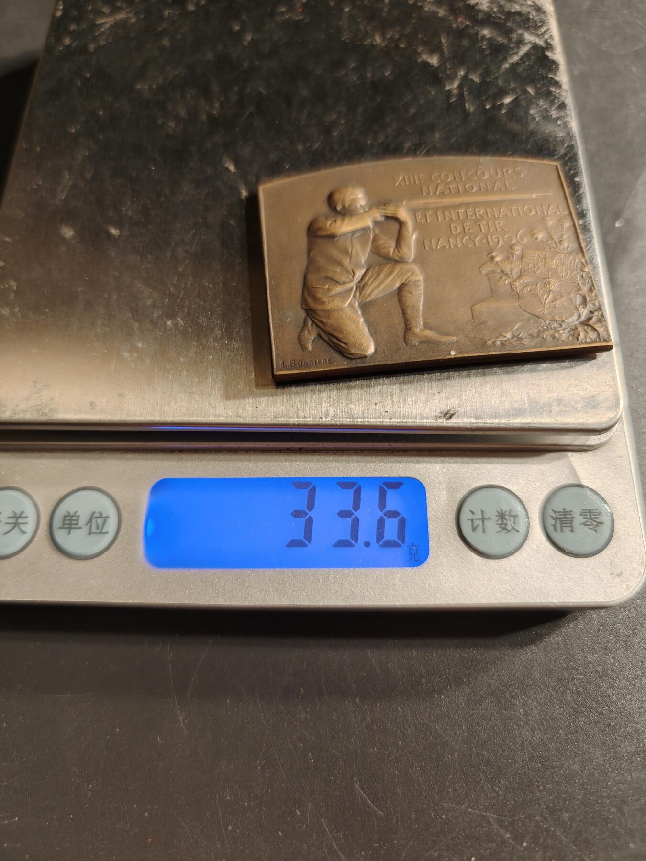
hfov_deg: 58.9
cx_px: 323
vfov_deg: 73.9
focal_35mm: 23
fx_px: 572
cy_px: 430
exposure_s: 1/155
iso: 250
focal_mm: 6.06
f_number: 1.6
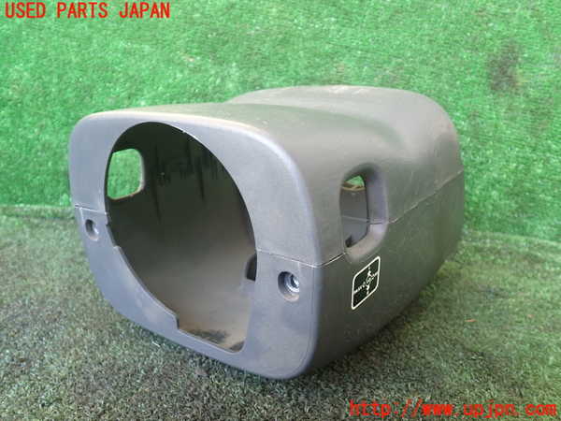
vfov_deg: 46.8
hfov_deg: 60.0
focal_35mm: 30
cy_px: 210
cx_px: 280
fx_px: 486
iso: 200
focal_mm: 5.4
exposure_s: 1/30
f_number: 2.3
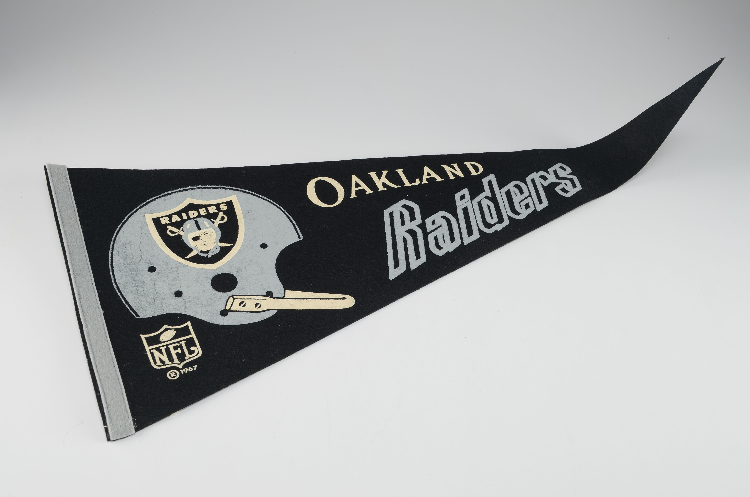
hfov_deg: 49.6
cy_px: 248
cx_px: 375
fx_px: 811
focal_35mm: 39
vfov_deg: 34.1
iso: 100
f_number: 10
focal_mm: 26
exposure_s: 1/80
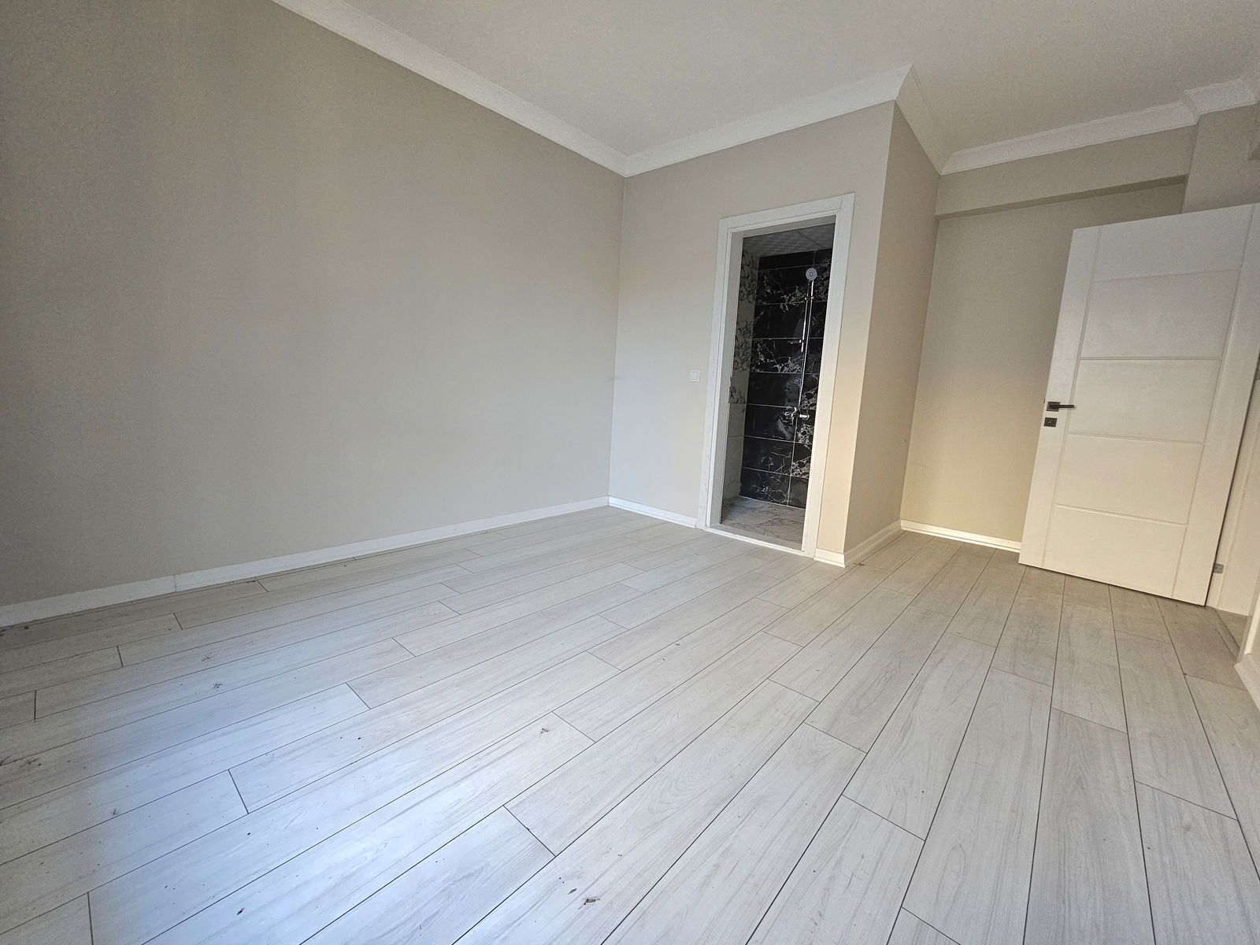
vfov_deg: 89.9
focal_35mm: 13
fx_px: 473
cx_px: 630
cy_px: 472
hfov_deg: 106.2
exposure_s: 1/70.9
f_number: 2.2
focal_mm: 2.2
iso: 250
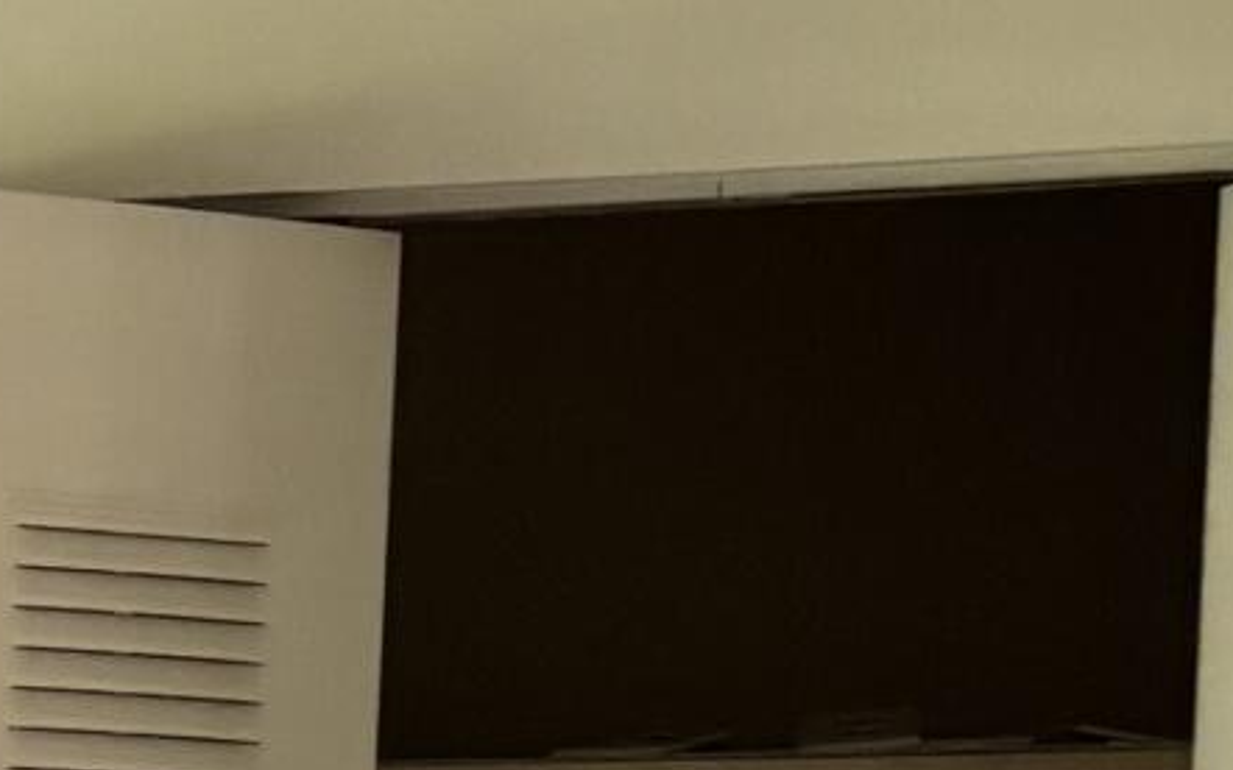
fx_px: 6282
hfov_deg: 9.8
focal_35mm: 187
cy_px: 1730
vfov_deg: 6.7
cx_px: -1749
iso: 200
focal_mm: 5.96
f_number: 1.6
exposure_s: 1/60
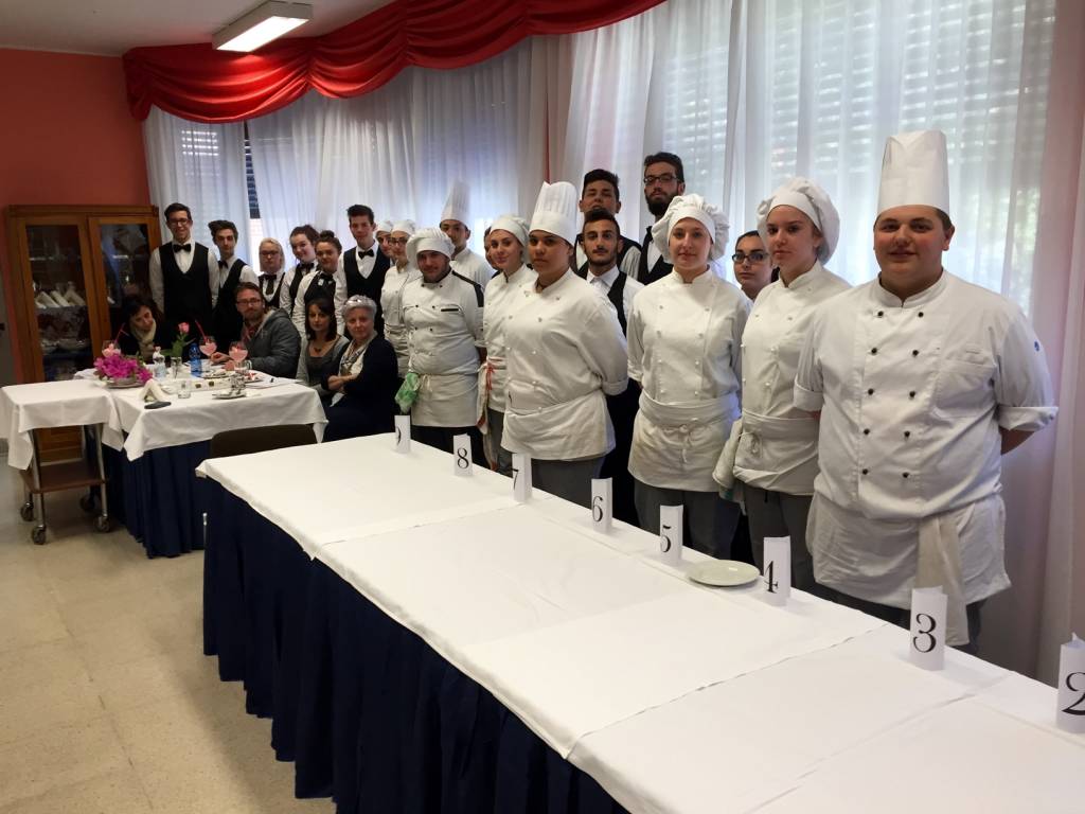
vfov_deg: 48.2
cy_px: 407
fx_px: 909
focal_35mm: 29
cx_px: 542
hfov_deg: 61.7
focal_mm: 4.15
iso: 32
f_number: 2.2
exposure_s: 1/33
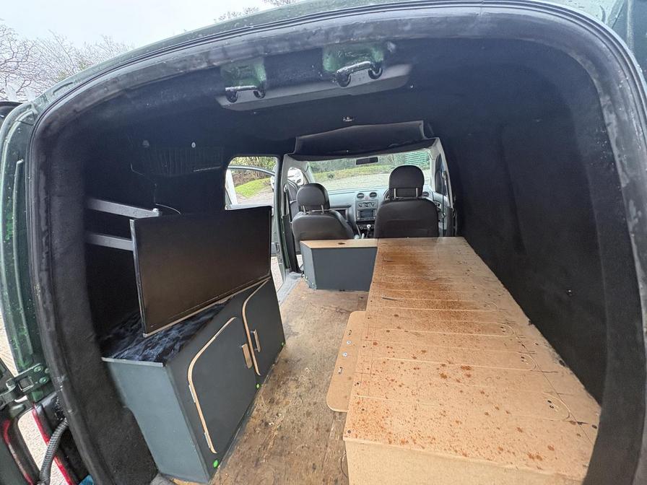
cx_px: 324
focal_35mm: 14
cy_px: 242
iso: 250
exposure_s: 1/60
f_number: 2.2
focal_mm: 2.22
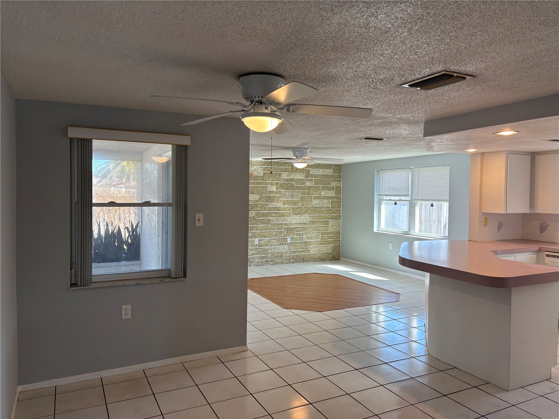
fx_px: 420
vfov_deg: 53.1
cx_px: 280
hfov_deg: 67.3
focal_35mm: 26
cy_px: 210
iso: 80
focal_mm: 5.96
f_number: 1.6
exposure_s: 1/120
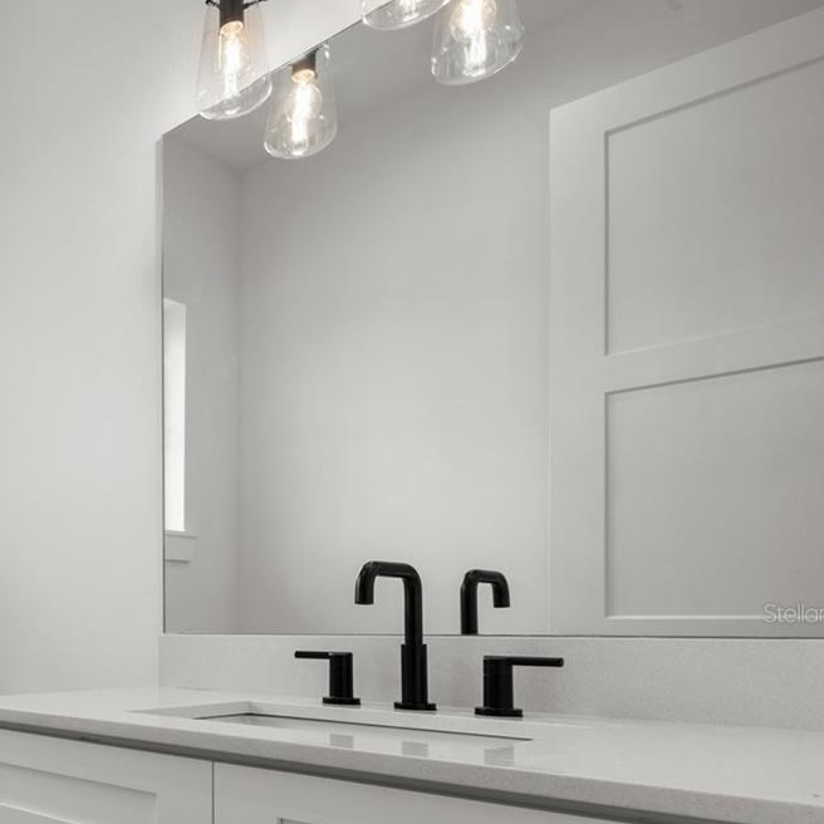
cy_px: 613
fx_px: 781
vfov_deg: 53.2
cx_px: -129
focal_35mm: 29
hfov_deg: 41.3
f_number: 9
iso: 250
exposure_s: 1/13
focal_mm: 14
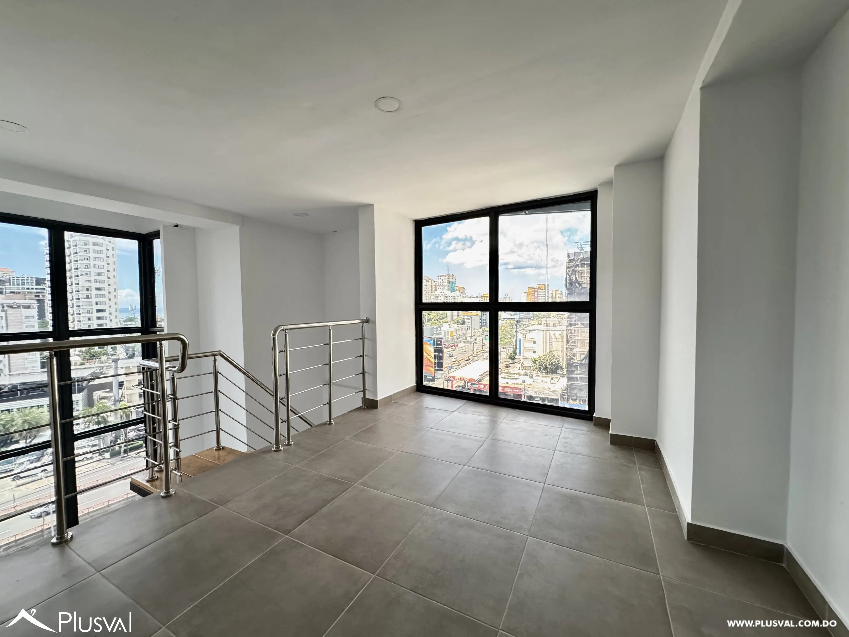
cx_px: 424
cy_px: 318
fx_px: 343
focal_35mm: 14
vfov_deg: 85.7
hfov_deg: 102.1
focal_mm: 2.22
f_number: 2.2
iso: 320
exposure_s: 1/77
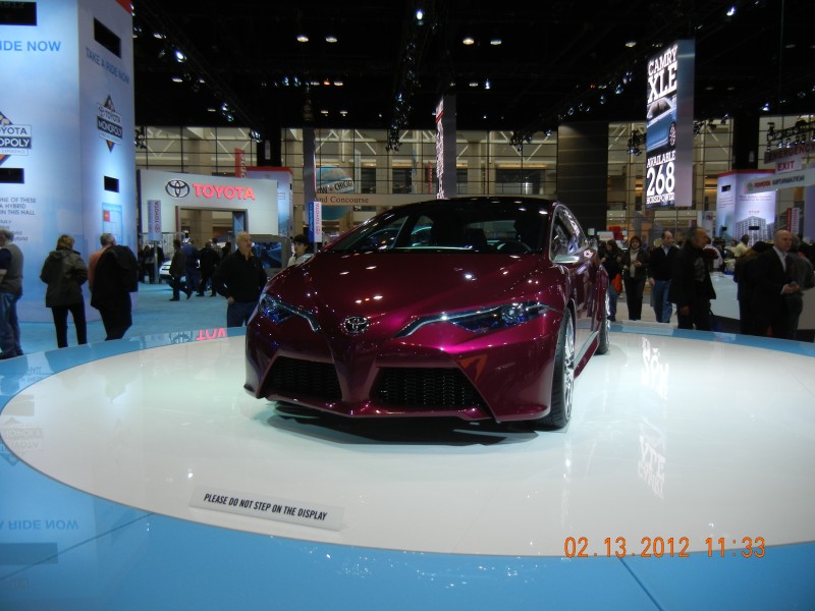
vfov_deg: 46.8
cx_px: 408
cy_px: 306
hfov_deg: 60.0
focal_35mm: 30
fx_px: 706
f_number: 3.5
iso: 160
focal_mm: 5.4
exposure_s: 1/93.5
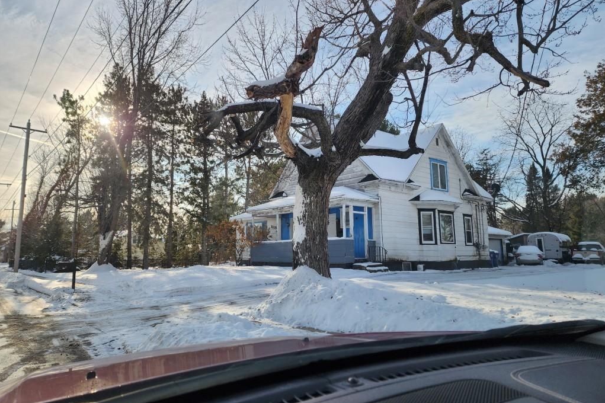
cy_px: 205
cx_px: 302
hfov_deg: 73.8
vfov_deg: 53.1
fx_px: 403
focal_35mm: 24
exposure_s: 1/654
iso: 12
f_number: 1.8
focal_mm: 6.4
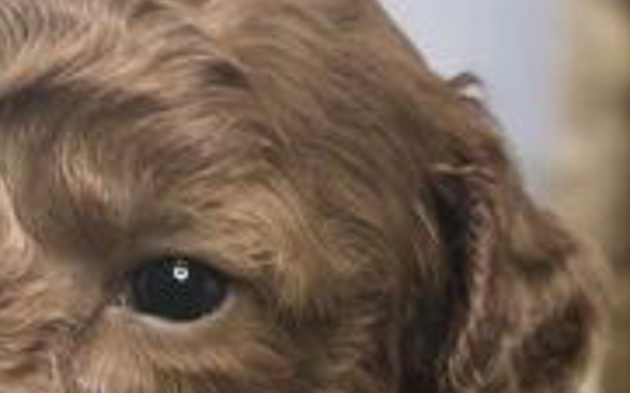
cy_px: 410
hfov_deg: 14.9
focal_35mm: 138
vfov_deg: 9.4
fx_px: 2369
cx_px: -7
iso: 64
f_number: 1.7
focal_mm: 6.3
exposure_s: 1/120
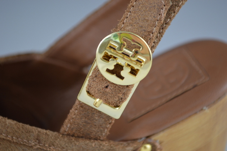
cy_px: 76
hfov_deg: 24.6
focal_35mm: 82
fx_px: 520
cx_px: 114
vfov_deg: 16.5
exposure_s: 1/30
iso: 400
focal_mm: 55
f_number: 5.6
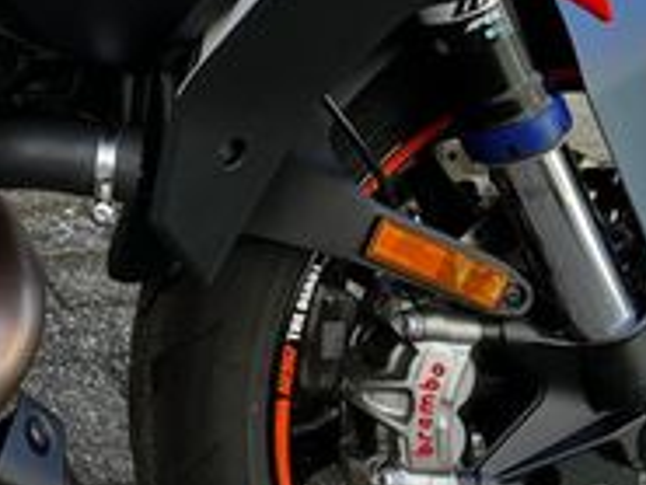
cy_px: -17
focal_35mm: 90
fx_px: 1681
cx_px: -262
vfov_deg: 16.1
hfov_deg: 19.5
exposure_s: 1/121
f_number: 1.6
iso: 64
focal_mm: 5.1
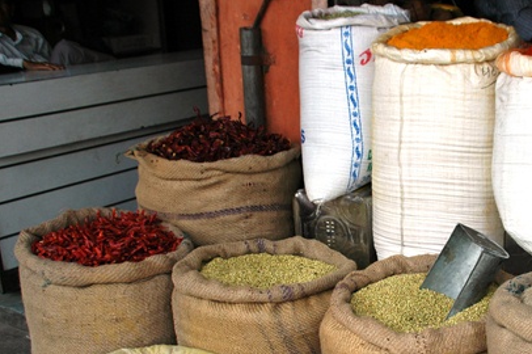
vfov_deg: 25.7
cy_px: 257
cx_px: 375
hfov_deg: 37.6
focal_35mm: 52
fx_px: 768
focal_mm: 22
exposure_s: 1/160
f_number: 6.3
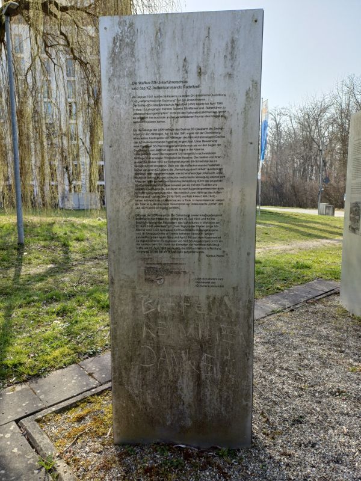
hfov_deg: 54.9
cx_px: 180
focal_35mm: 25
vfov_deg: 69.4
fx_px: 348
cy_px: 240
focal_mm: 4.65
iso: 50
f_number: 1.8
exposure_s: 1/556
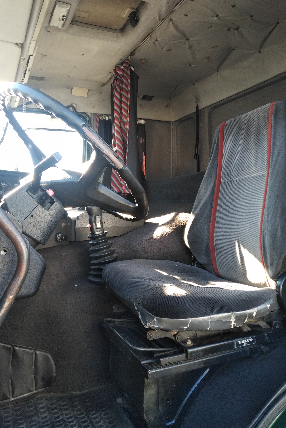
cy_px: 210
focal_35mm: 26
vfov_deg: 69.4
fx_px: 310
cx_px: 145
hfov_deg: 49.6
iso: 103
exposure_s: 1/60
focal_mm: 4.52
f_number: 2
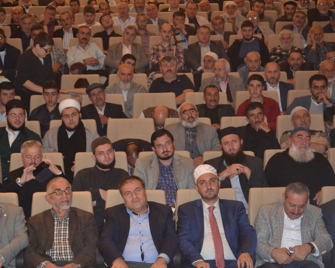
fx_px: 928
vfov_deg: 16.4
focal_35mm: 94
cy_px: 134
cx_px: 138
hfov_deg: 20.5
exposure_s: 1/60
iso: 3200
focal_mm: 55
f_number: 5.6
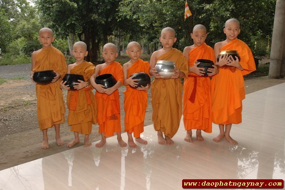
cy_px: 95
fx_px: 285
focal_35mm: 36
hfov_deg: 53.2
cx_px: 142
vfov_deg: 36.8
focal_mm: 24
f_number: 7.1
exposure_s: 1/200
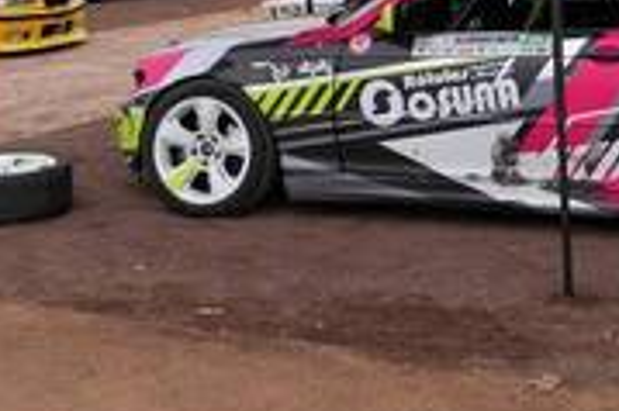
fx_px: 1512
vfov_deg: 14.9
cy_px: -111
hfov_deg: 23.0
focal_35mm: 88
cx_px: 209
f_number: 4
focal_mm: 8.8
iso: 125
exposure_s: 1/250
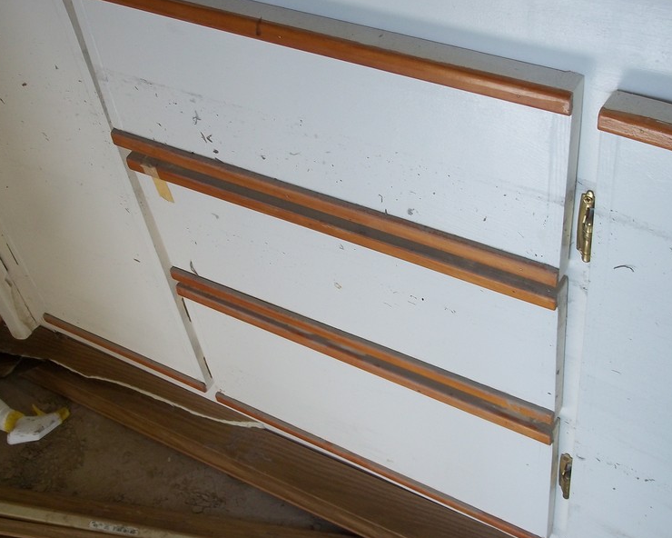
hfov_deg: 47.9
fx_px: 756
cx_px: 313
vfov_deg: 39.2
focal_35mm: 38
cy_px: 270
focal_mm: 6.5
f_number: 3.1
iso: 80
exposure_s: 1/60
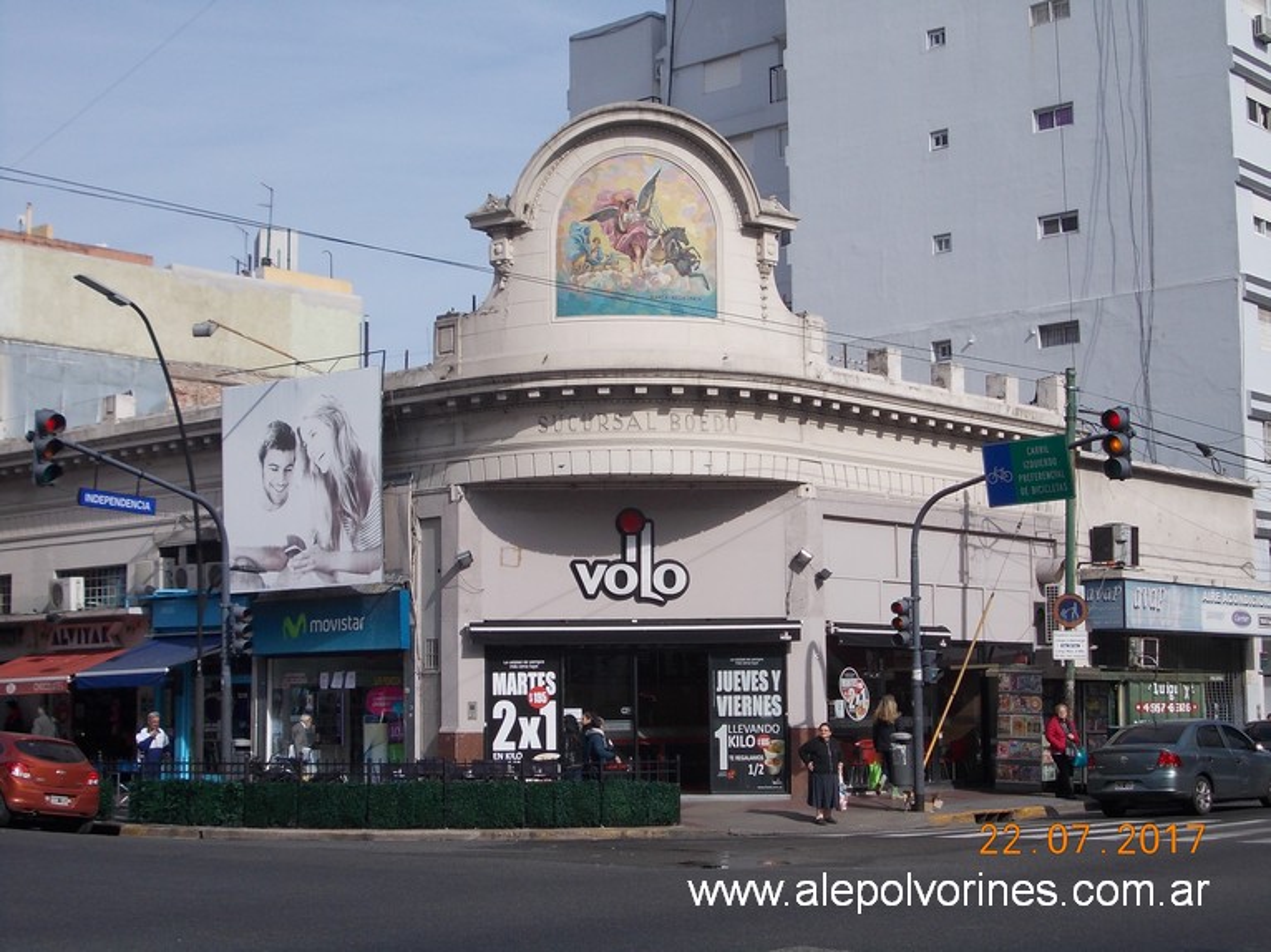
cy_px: 476
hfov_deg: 32.2
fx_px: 2202
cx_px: 636
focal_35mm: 60
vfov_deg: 24.4
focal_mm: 8.5
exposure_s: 1/250
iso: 80
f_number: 8
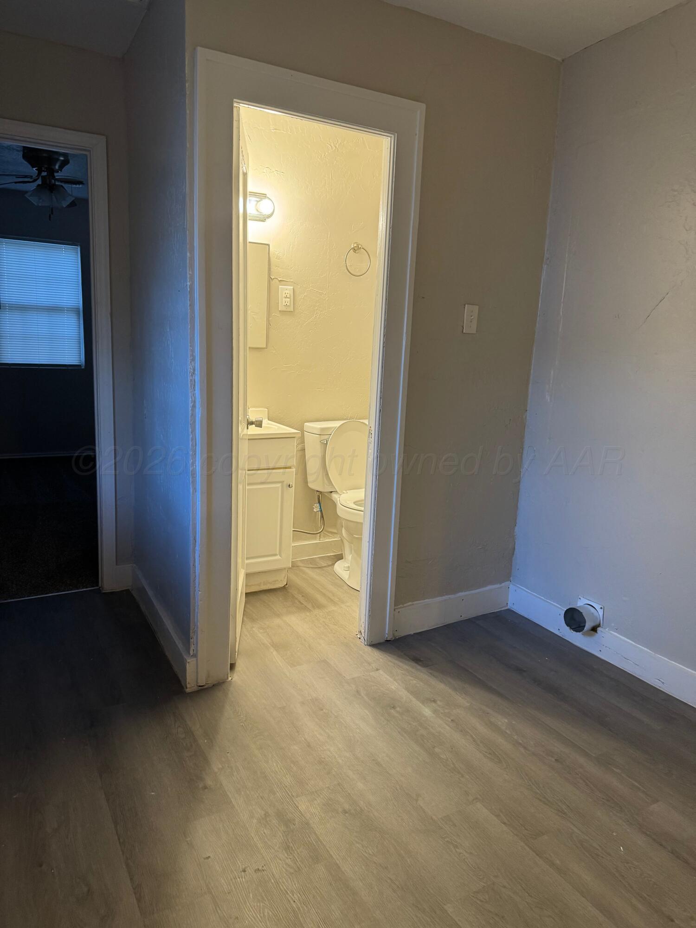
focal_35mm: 24
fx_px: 643
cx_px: 348
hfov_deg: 56.8
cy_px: 464
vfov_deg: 71.6
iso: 200
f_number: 1.78
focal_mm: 6.76
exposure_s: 1/60
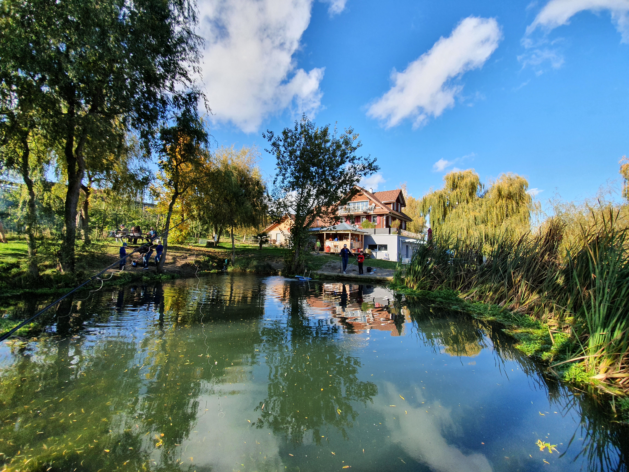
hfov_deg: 106.2
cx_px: 314
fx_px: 236
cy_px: 236
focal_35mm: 13
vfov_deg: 89.9
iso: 50
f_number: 2.2
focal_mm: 1.8
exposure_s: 1/542
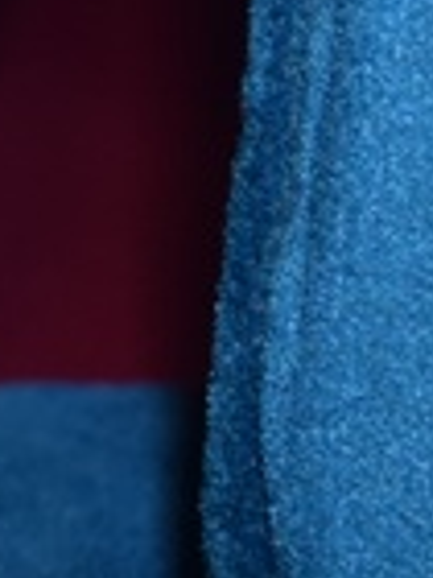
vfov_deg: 6.6
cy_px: -793
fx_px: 4739
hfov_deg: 4.9
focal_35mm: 284
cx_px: -1085
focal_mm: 23
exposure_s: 1/60
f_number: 3.8
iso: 400
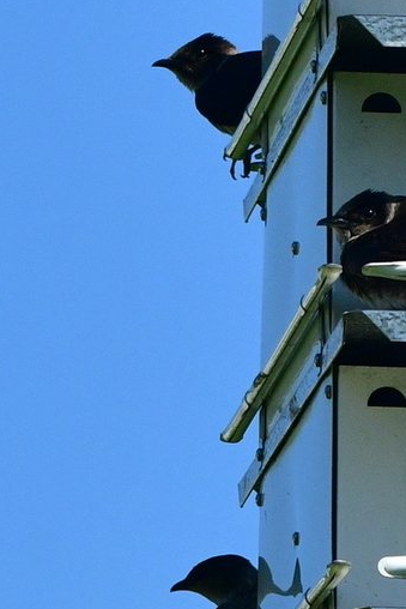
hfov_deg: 1.0
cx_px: 687
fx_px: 23970
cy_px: 90
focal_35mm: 1418
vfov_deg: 1.5
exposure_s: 1/3200
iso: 800
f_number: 8
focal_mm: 200
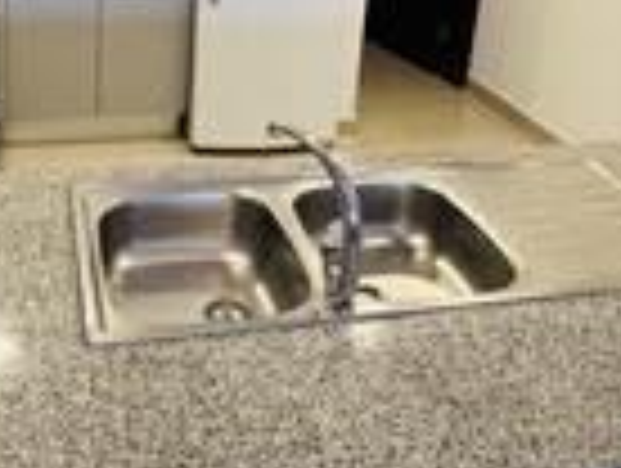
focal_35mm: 43
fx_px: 773
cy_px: 29
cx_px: 241
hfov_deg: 43.5
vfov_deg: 31.8
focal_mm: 1.57
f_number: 1.8
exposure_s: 1/100
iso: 200
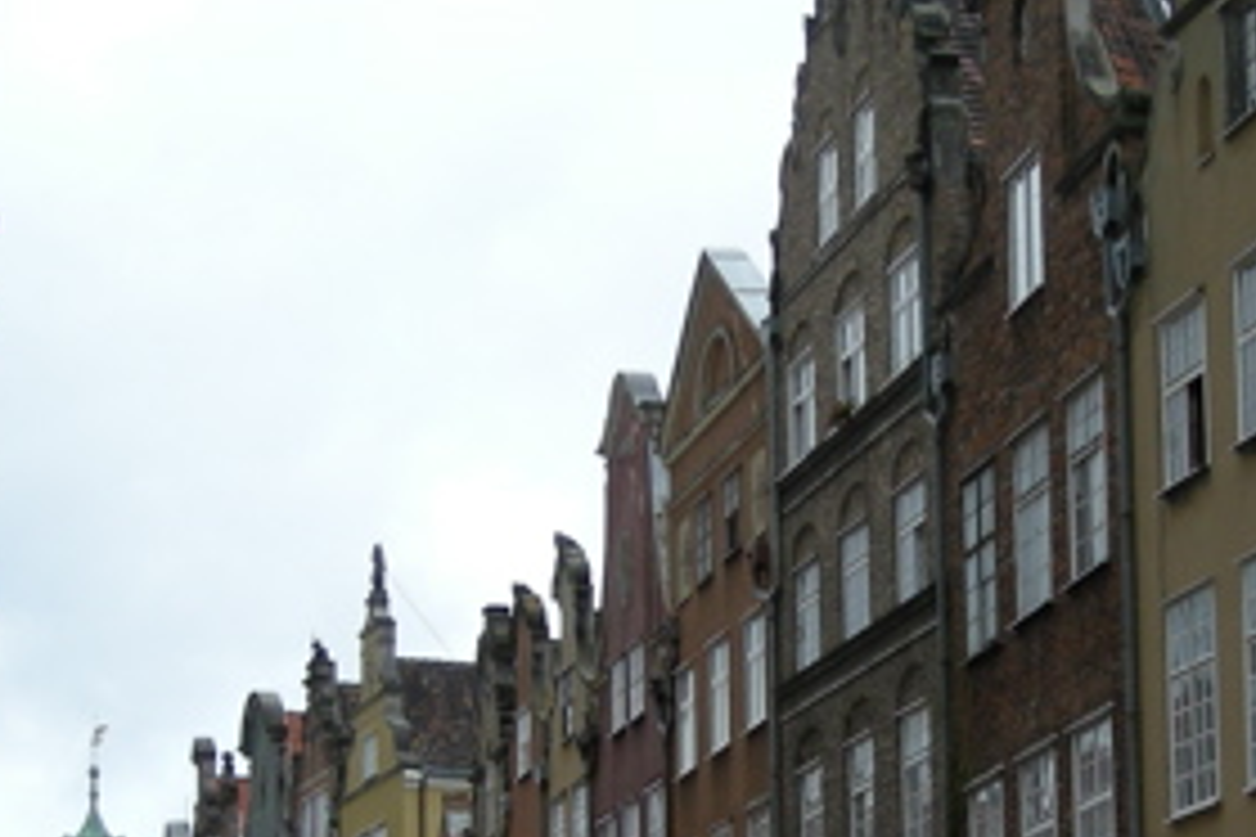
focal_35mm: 117
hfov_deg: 17.4
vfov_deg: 11.7
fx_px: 4082
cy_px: 706
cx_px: 869
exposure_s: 1/348
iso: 50
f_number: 3.2
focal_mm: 7.9
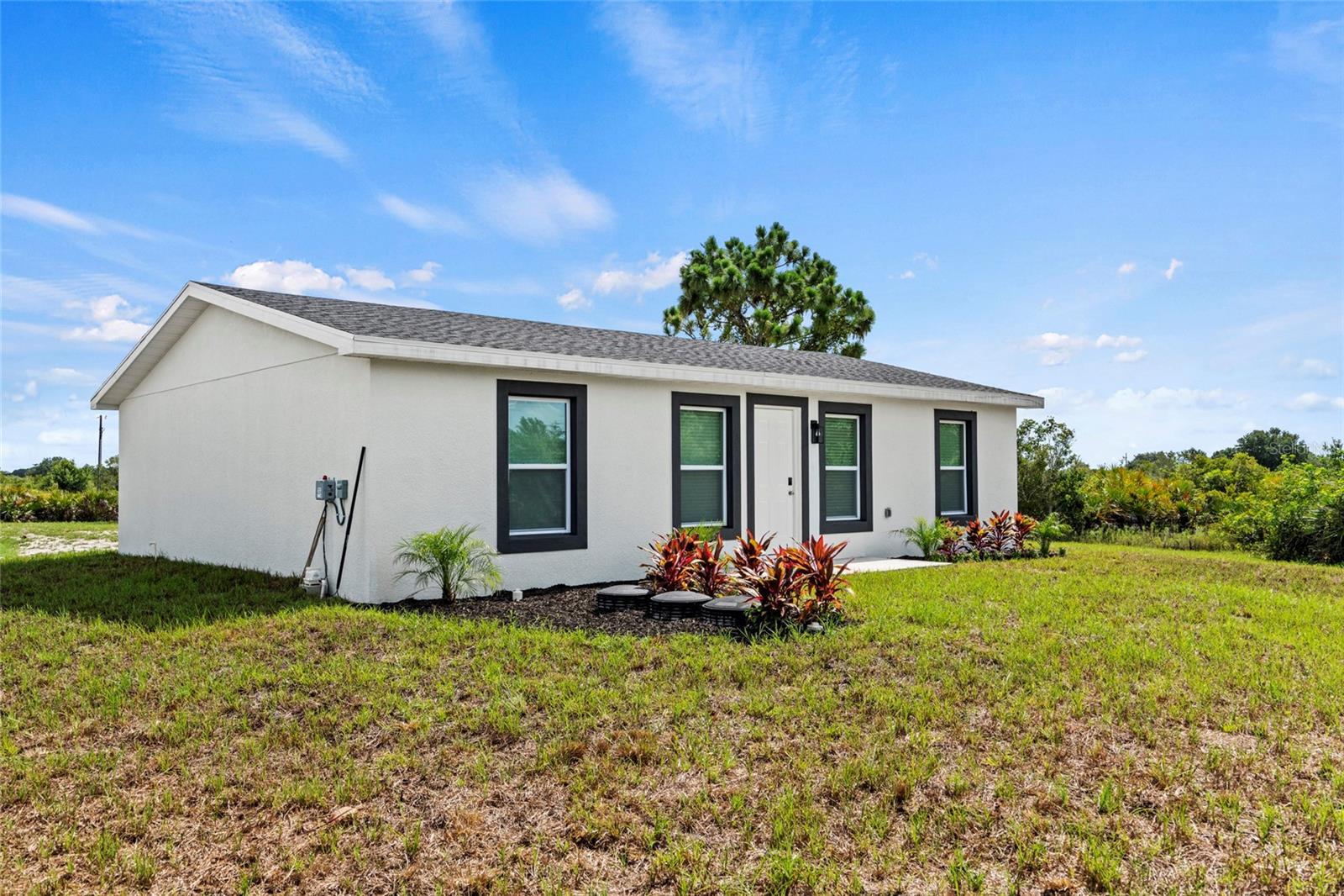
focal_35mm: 28
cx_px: 672
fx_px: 1045
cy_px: 448
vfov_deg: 46.4
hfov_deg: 65.5
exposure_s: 1/1250
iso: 800
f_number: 8
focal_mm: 28
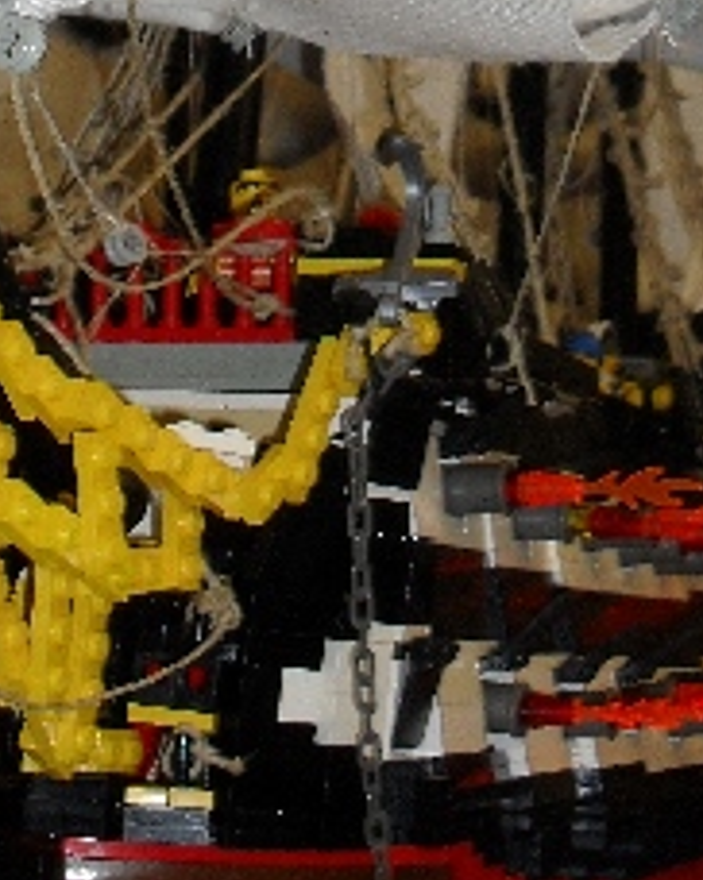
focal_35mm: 90
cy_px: -104
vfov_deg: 20.2
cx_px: 286
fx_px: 2344
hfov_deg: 17.0
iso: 200
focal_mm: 6.3
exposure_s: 1/45
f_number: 3.2
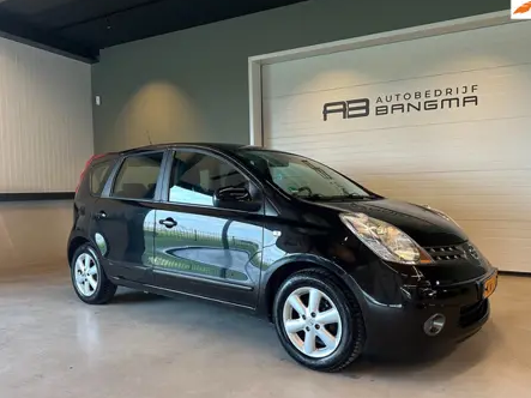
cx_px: 286
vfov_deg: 53.0
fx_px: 399
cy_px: 207
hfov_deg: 67.2
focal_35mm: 26
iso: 250
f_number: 1.78
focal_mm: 6.86
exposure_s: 1/119
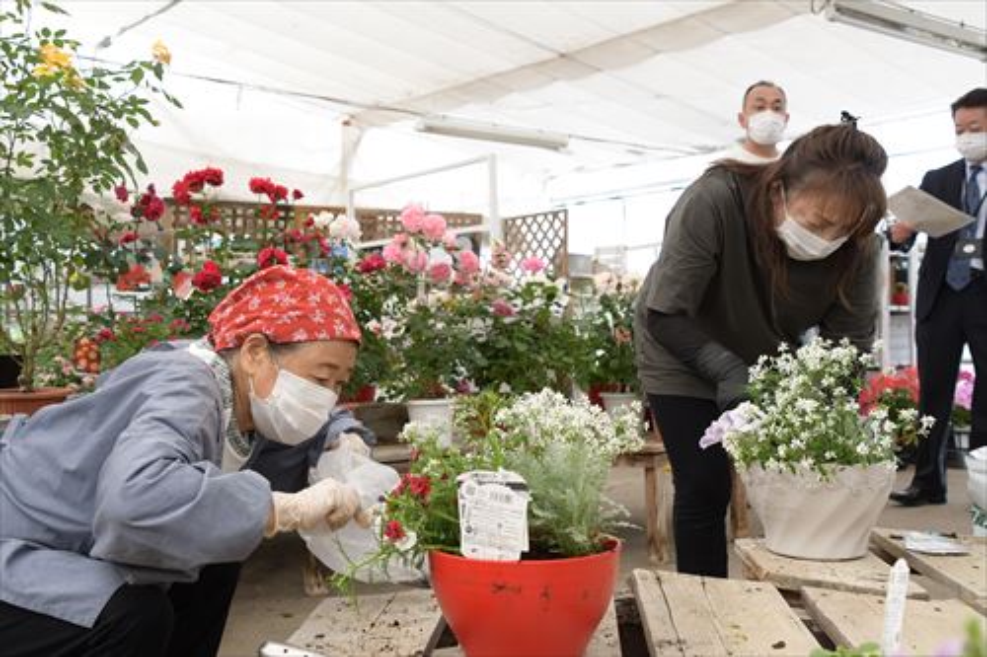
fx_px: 1069
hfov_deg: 49.6
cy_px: 328
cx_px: 494
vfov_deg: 34.2
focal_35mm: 39
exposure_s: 1/400
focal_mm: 26
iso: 1000
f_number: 6.3
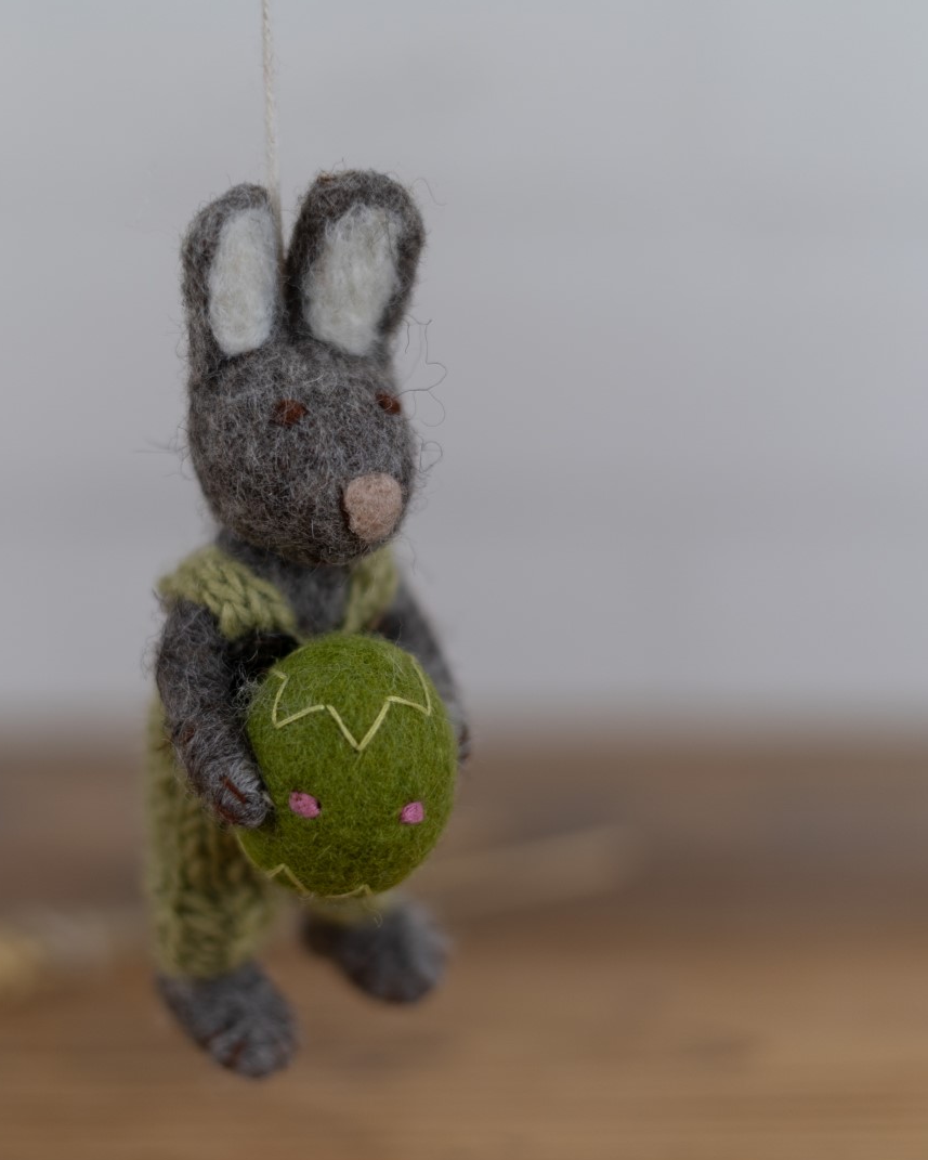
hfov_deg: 21.5
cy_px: 582
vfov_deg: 26.8
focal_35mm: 71
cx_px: 361
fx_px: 2437
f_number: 1.8
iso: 200
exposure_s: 1/200
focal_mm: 50
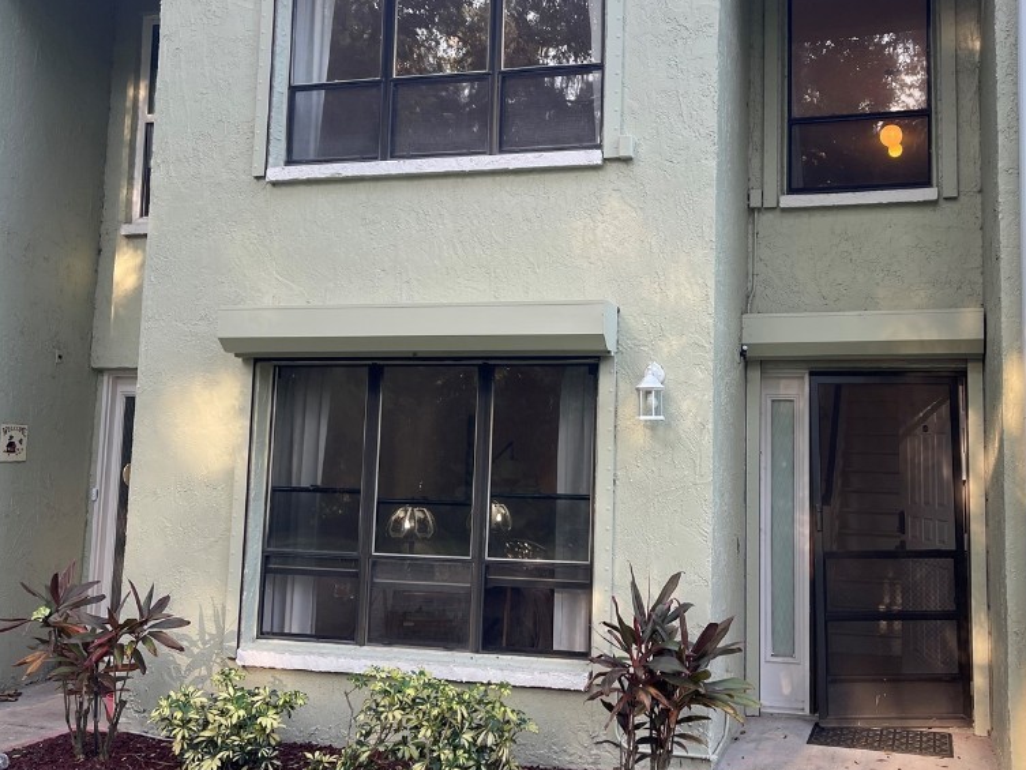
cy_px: 341
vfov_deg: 41.7
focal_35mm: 34
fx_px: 1008
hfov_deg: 53.3
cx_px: 643
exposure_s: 1/121
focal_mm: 5.1
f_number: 1.6
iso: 40
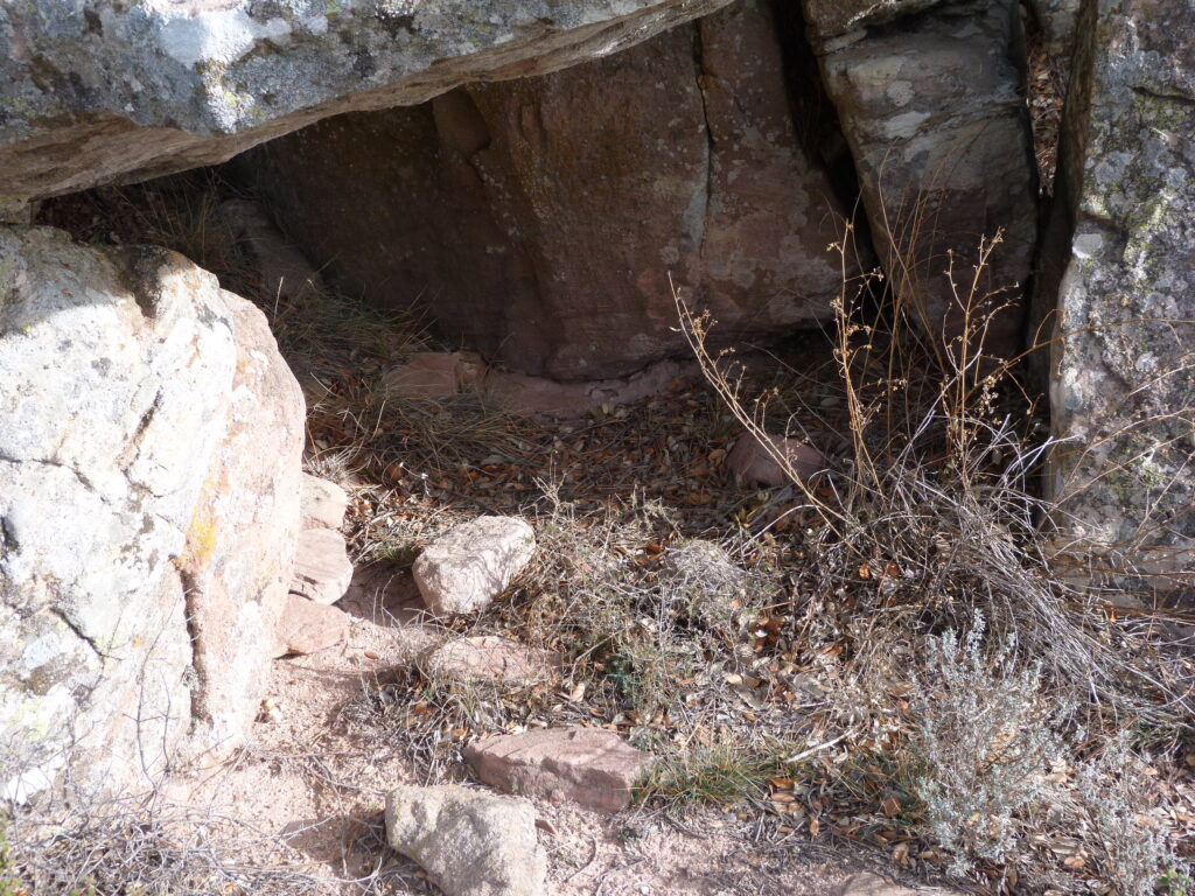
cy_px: 448
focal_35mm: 60
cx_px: 598
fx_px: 2071
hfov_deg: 32.2
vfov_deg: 24.4
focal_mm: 10.8
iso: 80
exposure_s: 1/160
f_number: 4
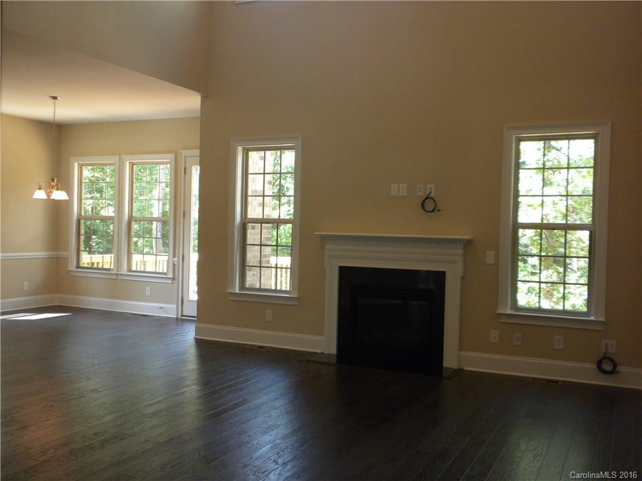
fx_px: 686
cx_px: 321
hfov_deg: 50.1
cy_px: 240
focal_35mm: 37
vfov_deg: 38.7
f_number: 3.5
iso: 287
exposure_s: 1/55.8
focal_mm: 6.6
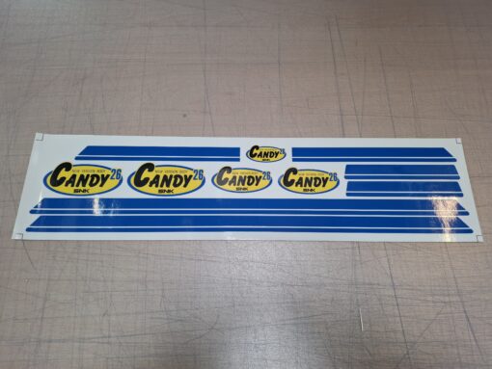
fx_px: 327
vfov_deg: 58.9
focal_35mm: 23
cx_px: 246
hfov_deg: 73.9
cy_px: 184
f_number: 1.8
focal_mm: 5.54
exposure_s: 1/100
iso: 125
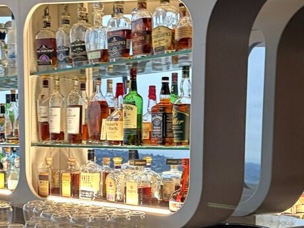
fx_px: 580
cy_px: 191
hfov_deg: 29.1
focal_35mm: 66
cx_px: 97
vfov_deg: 21.9
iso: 320
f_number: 1.8
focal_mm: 6.8
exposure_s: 1/59
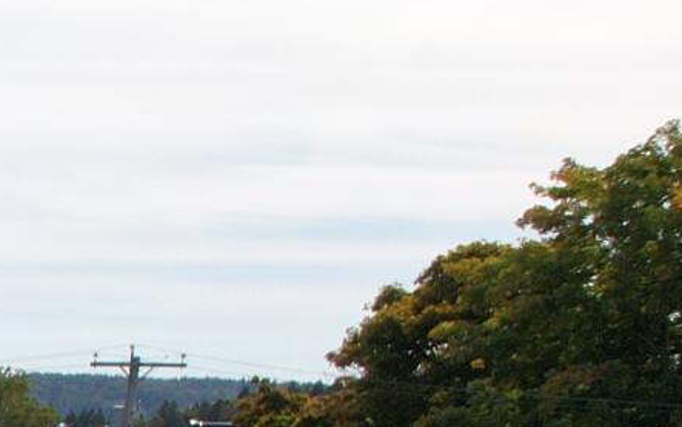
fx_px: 2826
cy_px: 1187
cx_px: -1506
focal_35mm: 152
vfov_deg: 7.7
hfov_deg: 9.7
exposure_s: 1/2000
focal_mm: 8.38
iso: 100
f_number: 2.8
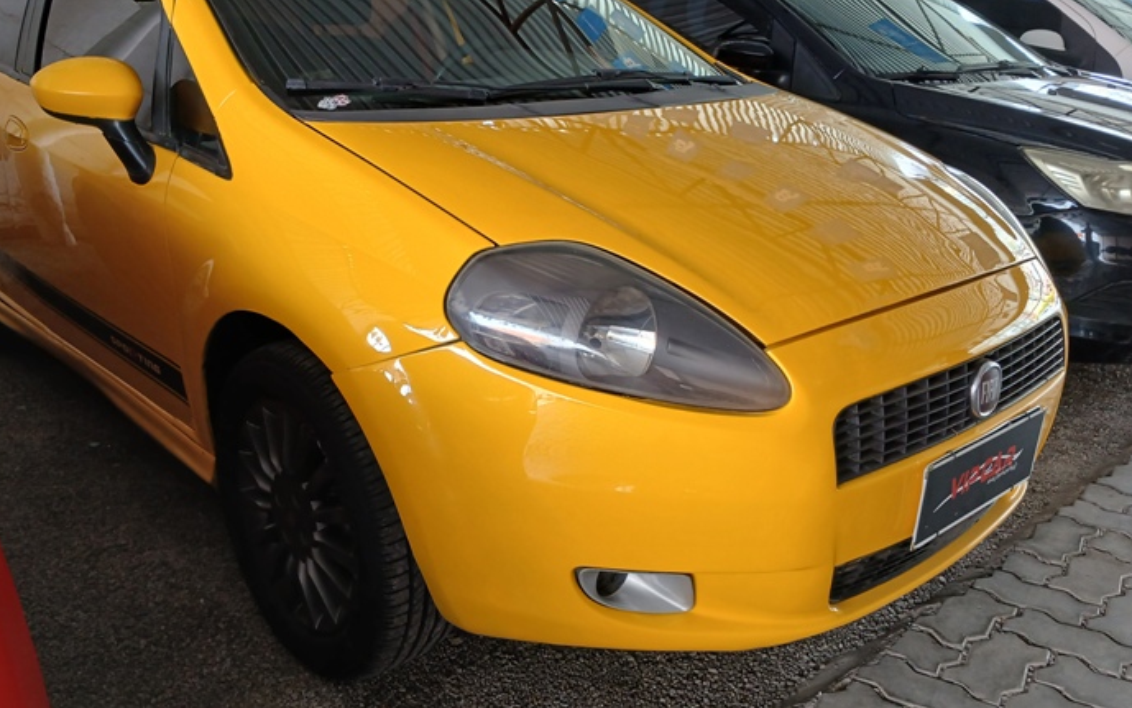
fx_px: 987
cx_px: 526
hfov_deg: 59.6
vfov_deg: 39.4
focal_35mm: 32
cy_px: 342
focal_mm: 3.98
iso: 80
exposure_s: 1/60
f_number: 1.8
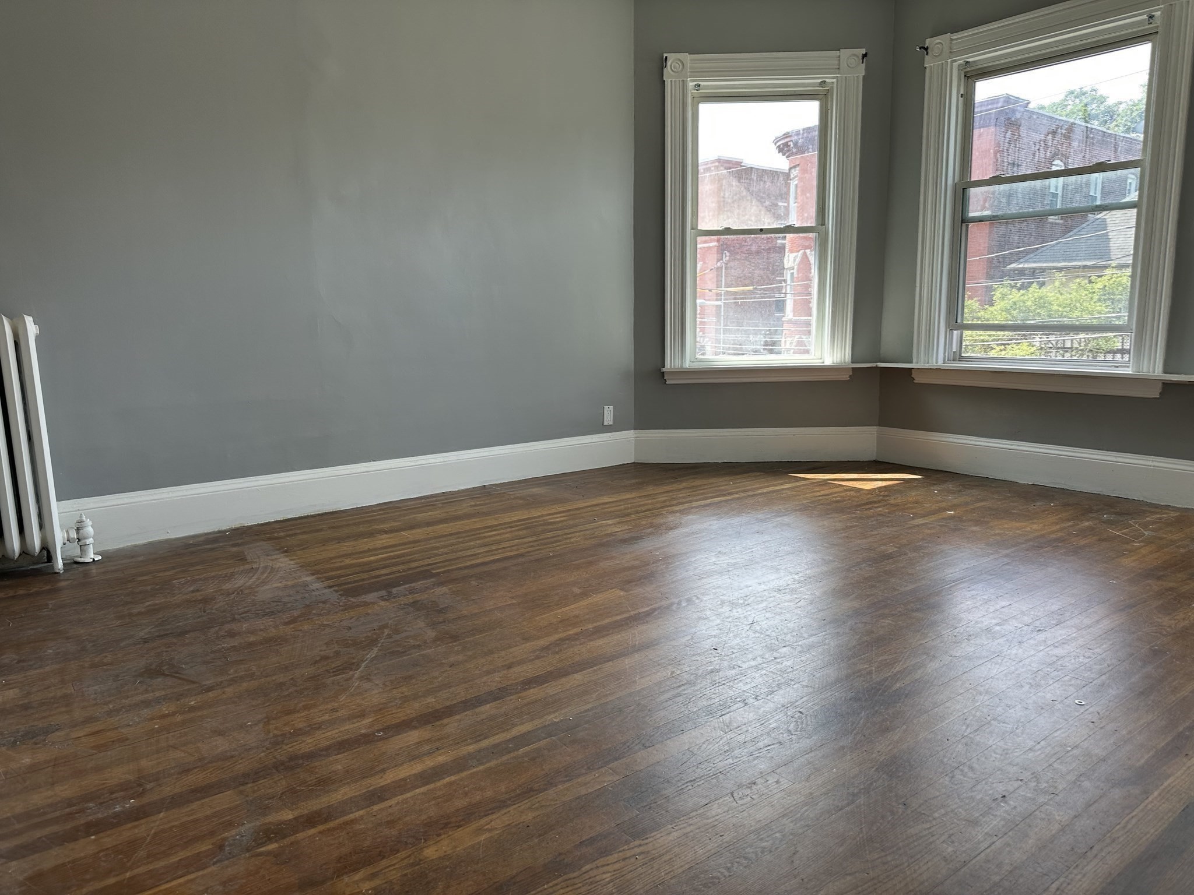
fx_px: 828
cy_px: 448
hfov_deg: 71.6
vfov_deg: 56.8
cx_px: 597
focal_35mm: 24
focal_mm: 6.86
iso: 80
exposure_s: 1/204
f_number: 1.78
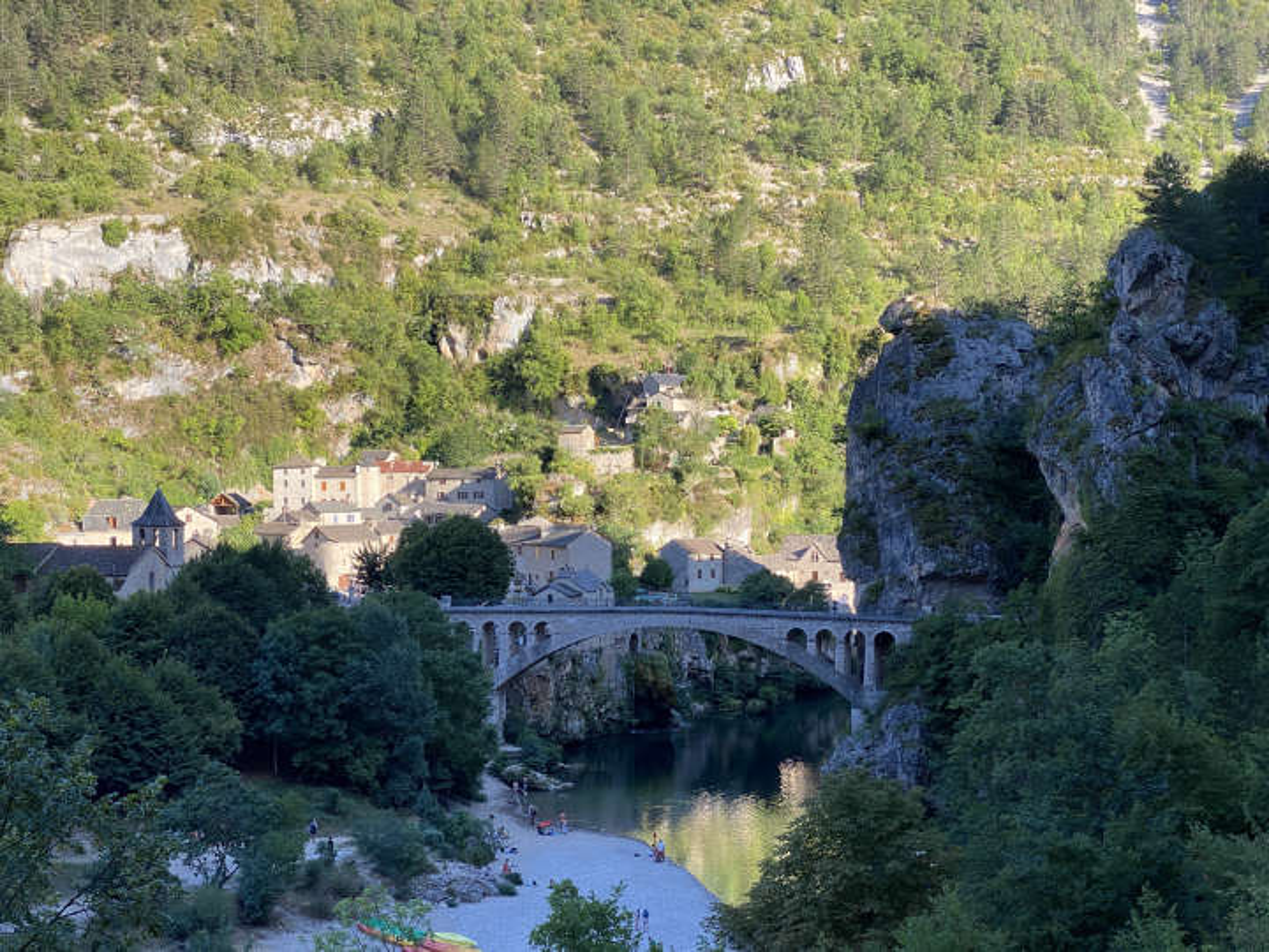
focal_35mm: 52
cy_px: 476
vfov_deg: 28.0
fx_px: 1906
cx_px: 634
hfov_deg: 36.8
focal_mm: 6
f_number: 2
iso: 20
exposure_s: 1/304
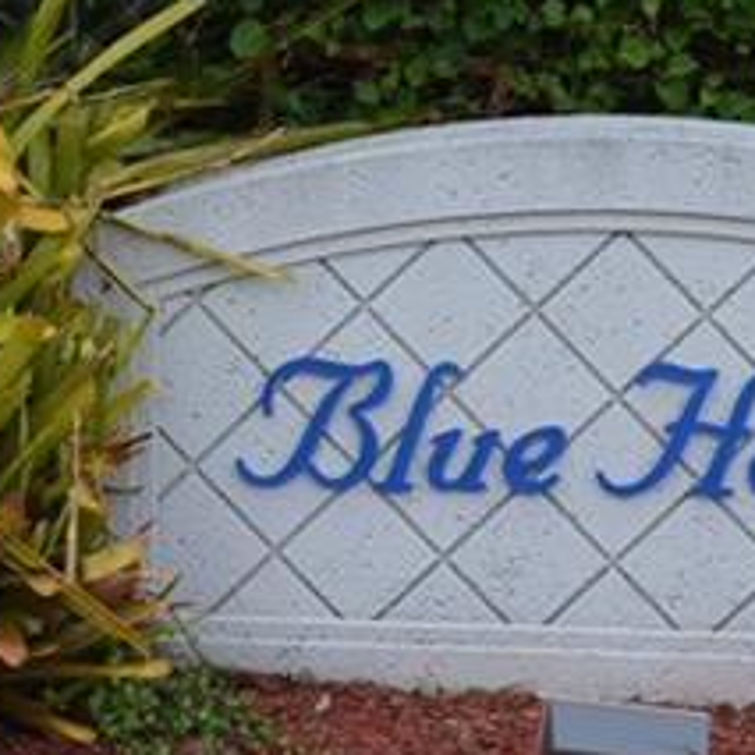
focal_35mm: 147
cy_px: 323
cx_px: 401
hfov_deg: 11.9
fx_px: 3627
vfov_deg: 11.9
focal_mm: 24
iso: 140
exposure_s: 1/125
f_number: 5.6
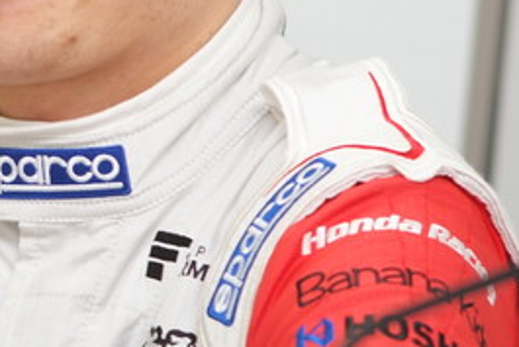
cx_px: -37
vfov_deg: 1.9
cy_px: -39
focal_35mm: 734
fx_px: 10587
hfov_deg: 2.8
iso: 400
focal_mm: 180
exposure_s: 1/125
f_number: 2.8
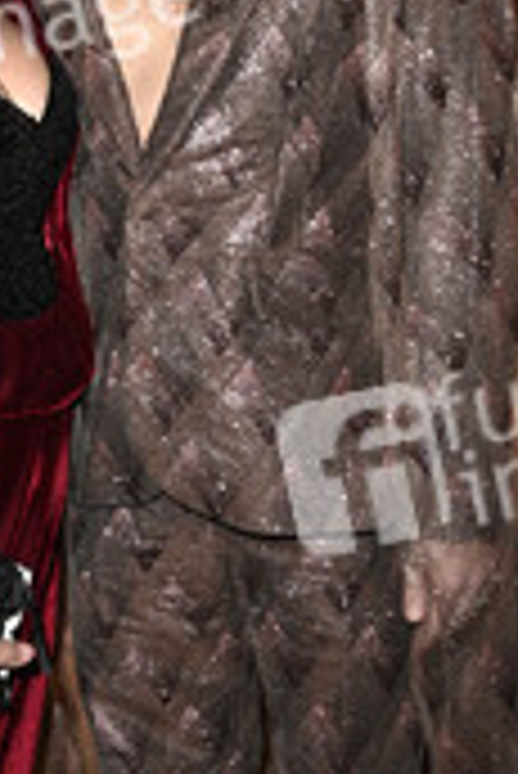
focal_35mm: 72
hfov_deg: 18.8
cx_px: 99
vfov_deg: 27.8
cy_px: 225
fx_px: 1551
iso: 1600
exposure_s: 1/60
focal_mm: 31
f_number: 5.6
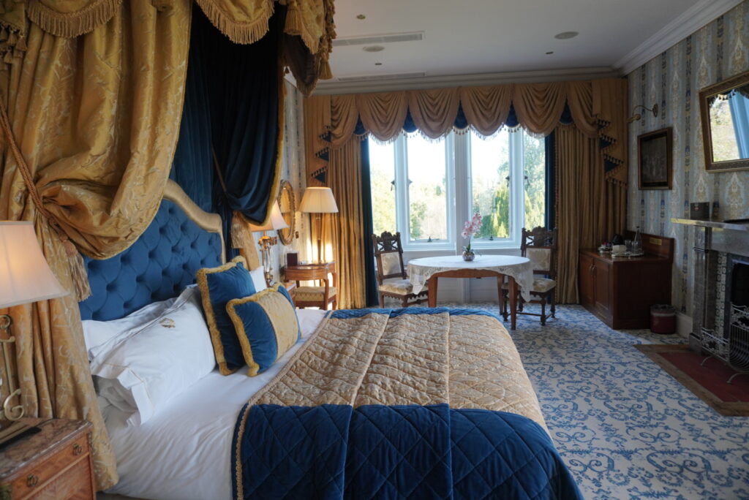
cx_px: 374
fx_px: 500
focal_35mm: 24
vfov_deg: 53.2
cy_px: 250
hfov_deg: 73.7
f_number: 4
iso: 500
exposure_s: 1/160
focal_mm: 16
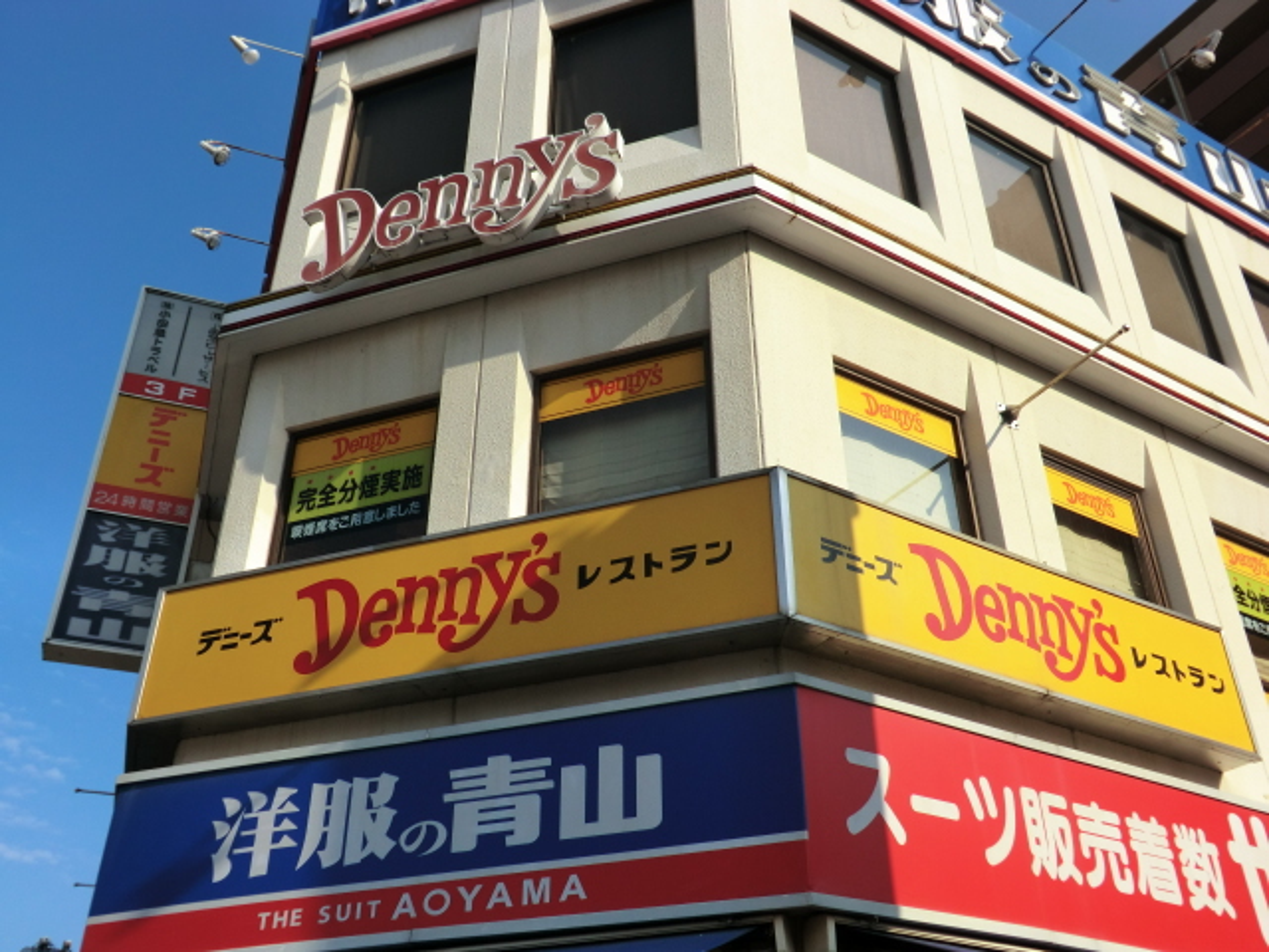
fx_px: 1246
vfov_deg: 41.8
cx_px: 634
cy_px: 476
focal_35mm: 34
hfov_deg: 54.0
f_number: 8.4
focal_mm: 6.1
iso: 80
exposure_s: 1/200
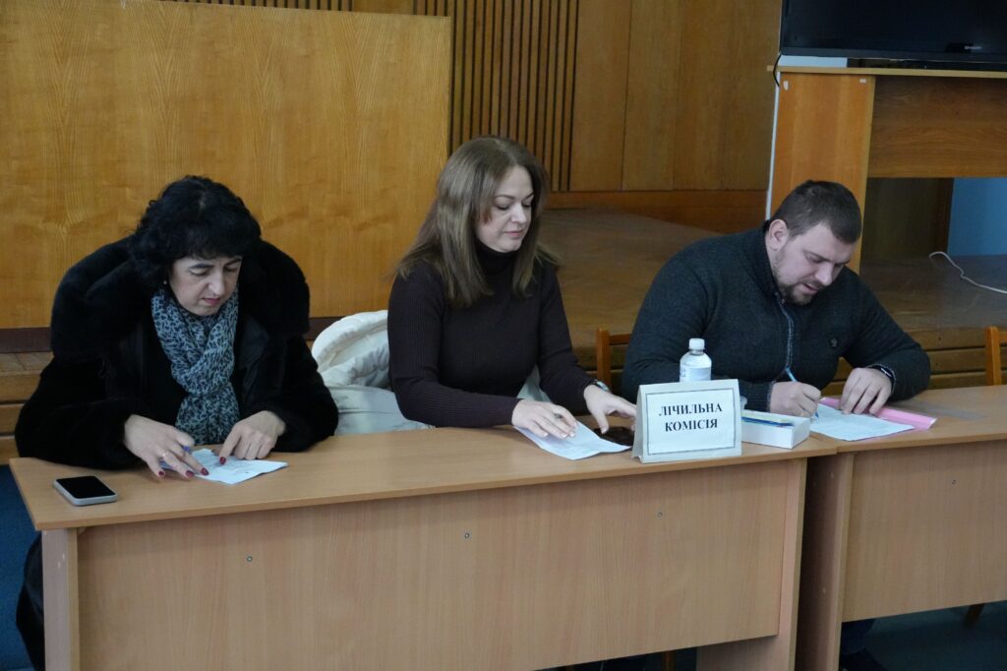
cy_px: 336
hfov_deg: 37.9
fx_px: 1468
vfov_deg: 25.7
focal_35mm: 52
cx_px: 504
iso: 6400
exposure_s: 1/40
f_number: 4.5
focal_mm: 35
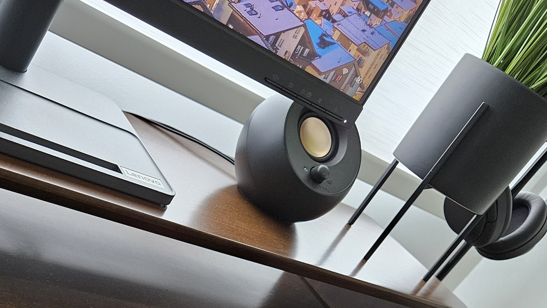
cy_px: 341
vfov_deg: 24.2
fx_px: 667
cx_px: 187
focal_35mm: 46
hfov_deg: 44.0
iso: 500
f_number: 1.8
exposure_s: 1/100
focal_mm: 5.4
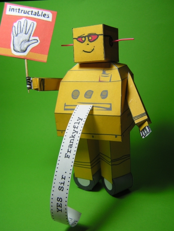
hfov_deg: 37.7
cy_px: 116
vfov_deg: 49.0
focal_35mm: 38
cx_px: 87
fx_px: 255
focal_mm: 6.3
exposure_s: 1/60
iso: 50
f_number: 2.8
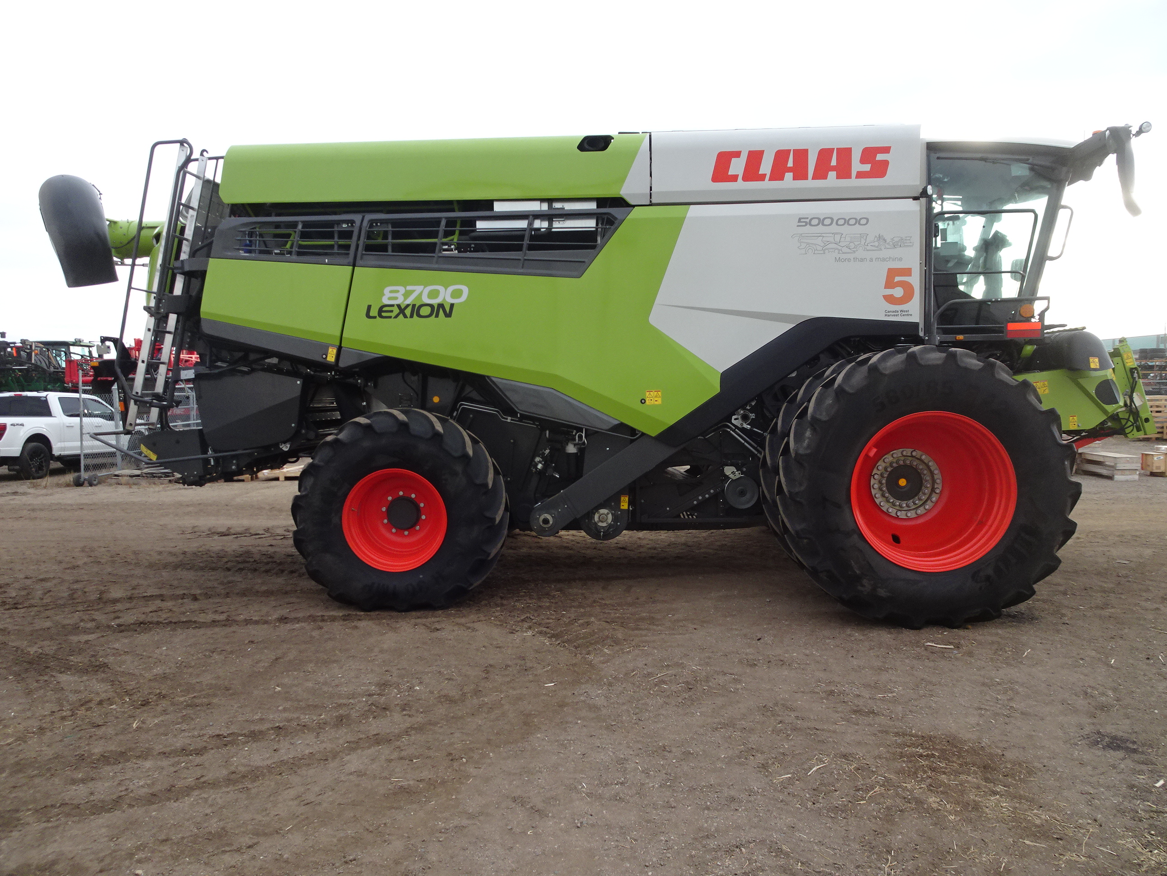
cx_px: 584
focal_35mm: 24
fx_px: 809
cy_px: 438
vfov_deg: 56.8
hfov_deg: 71.6
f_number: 3.5
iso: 160
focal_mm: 4.1
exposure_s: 1/250
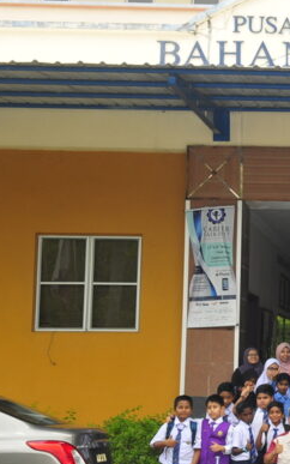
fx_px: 1150
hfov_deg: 13.4
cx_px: 453
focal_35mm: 91
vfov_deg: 22.8
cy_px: 270
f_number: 8
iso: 320
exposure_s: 1/125
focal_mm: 30
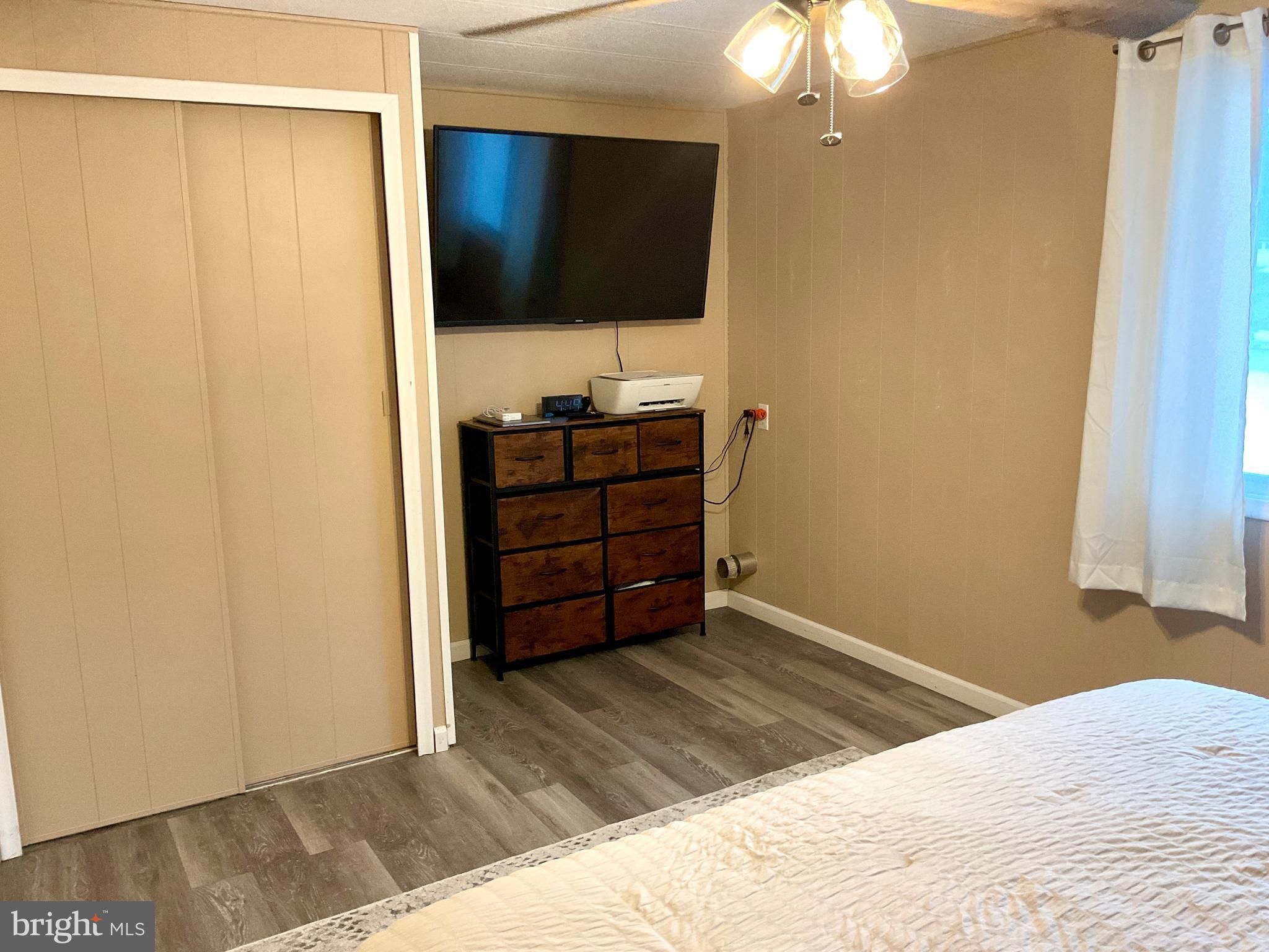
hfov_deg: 61.7
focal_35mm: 29
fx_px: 1063
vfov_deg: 48.2
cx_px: 634
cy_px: 476
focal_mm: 3
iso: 160
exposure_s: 1/60
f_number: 1.8
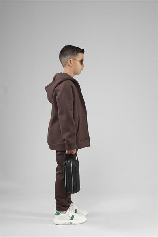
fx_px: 375
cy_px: 118
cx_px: 79
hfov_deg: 23.8
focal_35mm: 57
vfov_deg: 35.1
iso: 80
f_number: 8
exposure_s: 1/160
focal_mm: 38
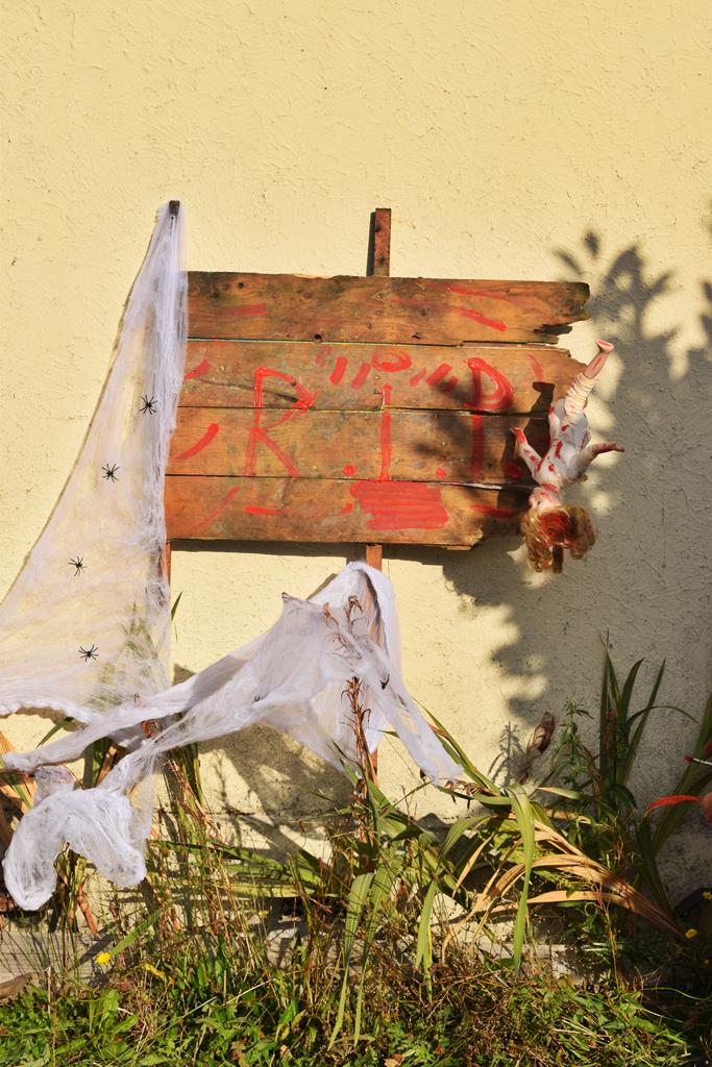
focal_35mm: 82
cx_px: 356
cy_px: 534
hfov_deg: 16.6
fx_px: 2446
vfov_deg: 24.6
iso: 200
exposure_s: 1/500
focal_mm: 55
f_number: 11
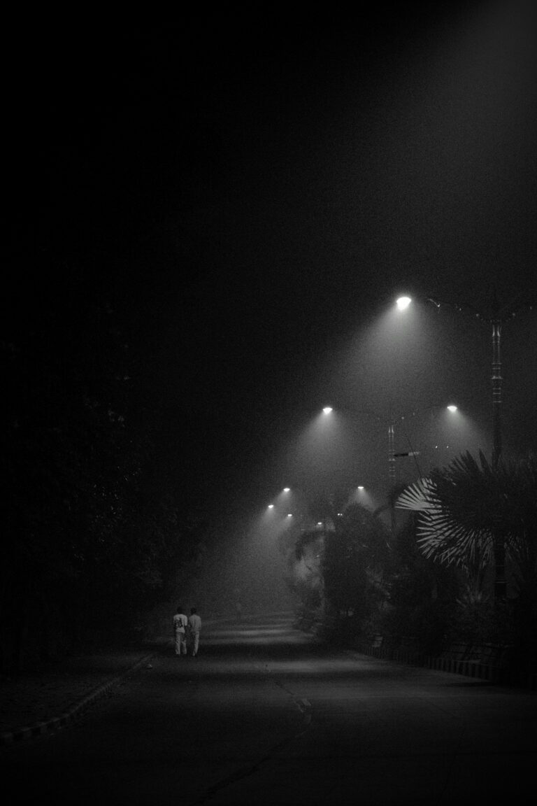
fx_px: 2327
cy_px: 403
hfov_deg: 13.2
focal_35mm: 104
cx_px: 268
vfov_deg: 19.6
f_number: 5.6
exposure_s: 1/75
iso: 6400
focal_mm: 69.2
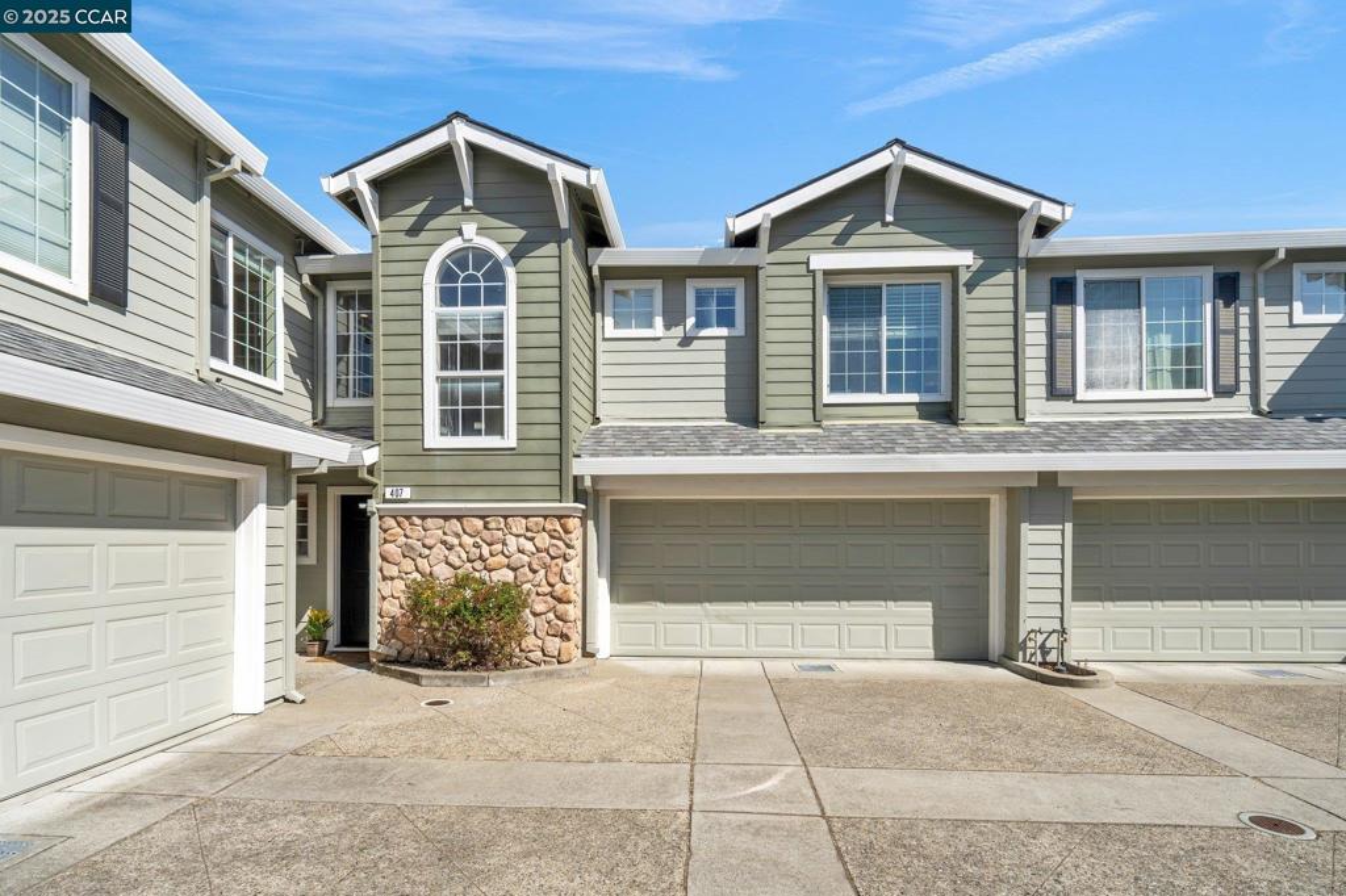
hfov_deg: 96.8
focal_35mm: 16
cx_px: 673
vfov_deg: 73.7
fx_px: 598
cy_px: 448
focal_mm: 16
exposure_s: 1/320
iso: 100
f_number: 8
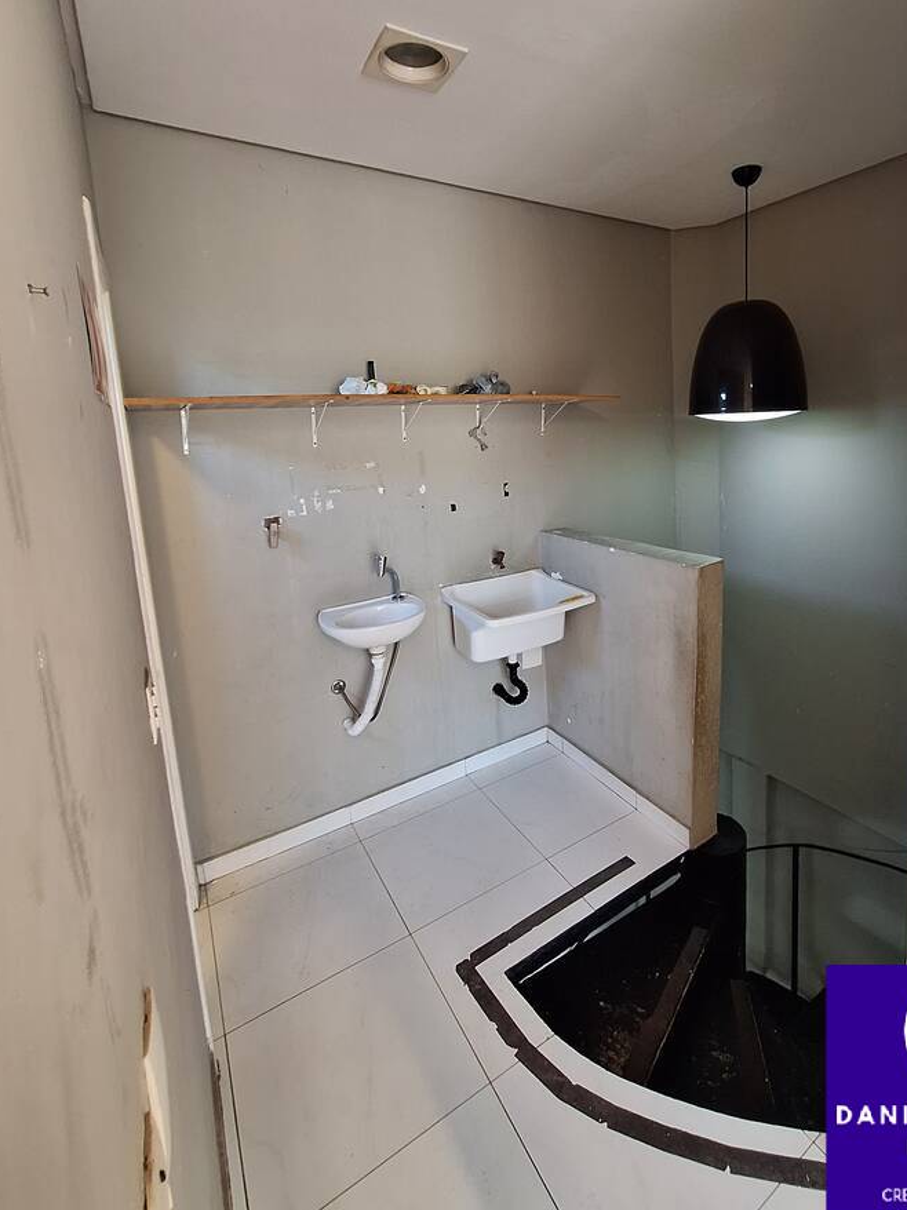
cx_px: 550
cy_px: 499
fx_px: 559
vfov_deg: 93.6
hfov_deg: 77.1
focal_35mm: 16
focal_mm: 1.74
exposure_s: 1/40
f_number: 2.2
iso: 125
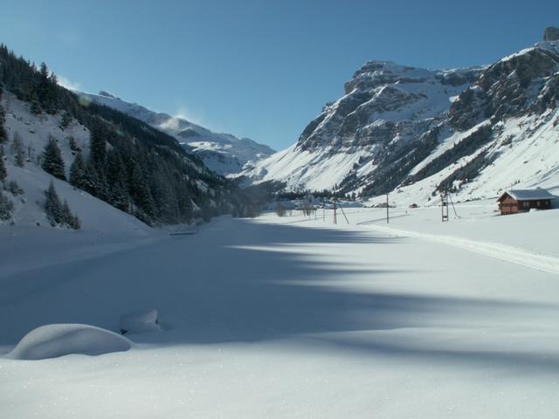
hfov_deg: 52.6
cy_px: 210
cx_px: 280
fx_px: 565
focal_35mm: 35
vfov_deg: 40.7
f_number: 8
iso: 50
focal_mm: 5.86
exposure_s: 1/400
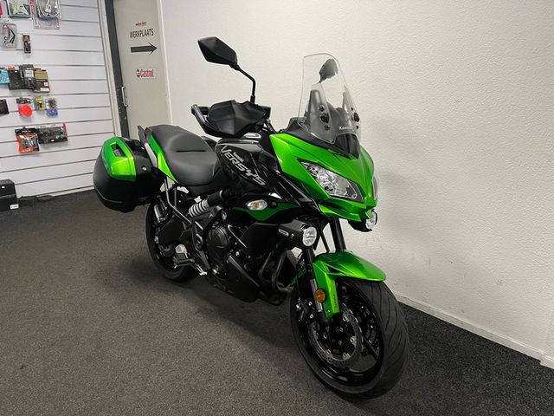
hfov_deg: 67.3
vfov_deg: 53.1
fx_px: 416
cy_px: 208
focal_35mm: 26
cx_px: 277
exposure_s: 1/50
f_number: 1.6
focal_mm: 5.1
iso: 100
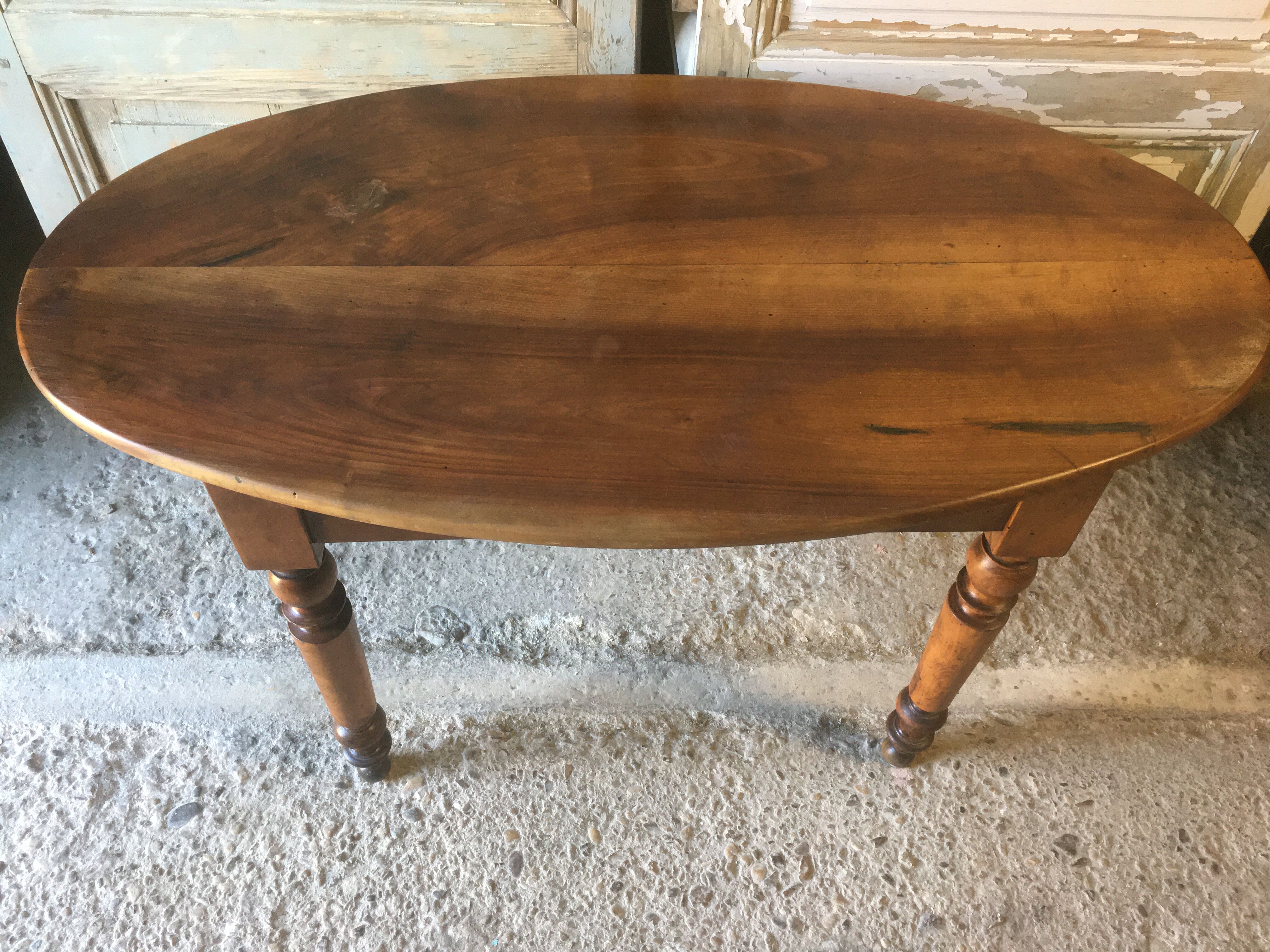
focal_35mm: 29
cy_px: 476
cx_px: 635
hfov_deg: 61.7
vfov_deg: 48.2
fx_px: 1064
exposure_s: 1/33
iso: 200
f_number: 2.2
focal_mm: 4.15
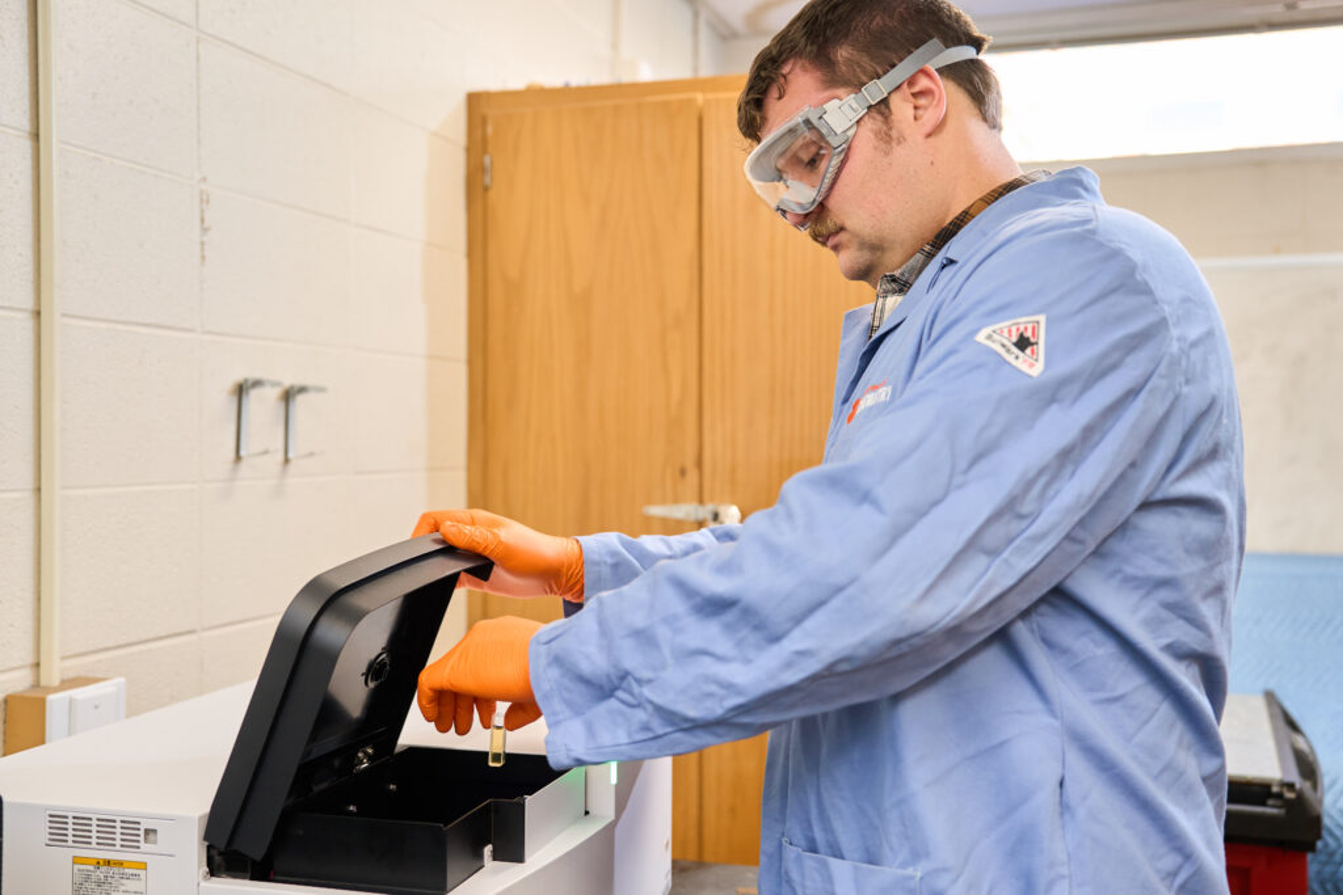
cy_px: 448
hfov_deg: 50.7
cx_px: 672
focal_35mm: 38
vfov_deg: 35.1
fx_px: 1418
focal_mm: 38
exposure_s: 1/100
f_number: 2.8
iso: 640
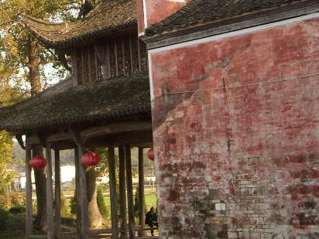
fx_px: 802
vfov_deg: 16.6
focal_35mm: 87
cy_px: -5
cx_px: 2
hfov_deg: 21.7
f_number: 2.8
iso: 64
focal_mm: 5.7
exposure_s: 1/296
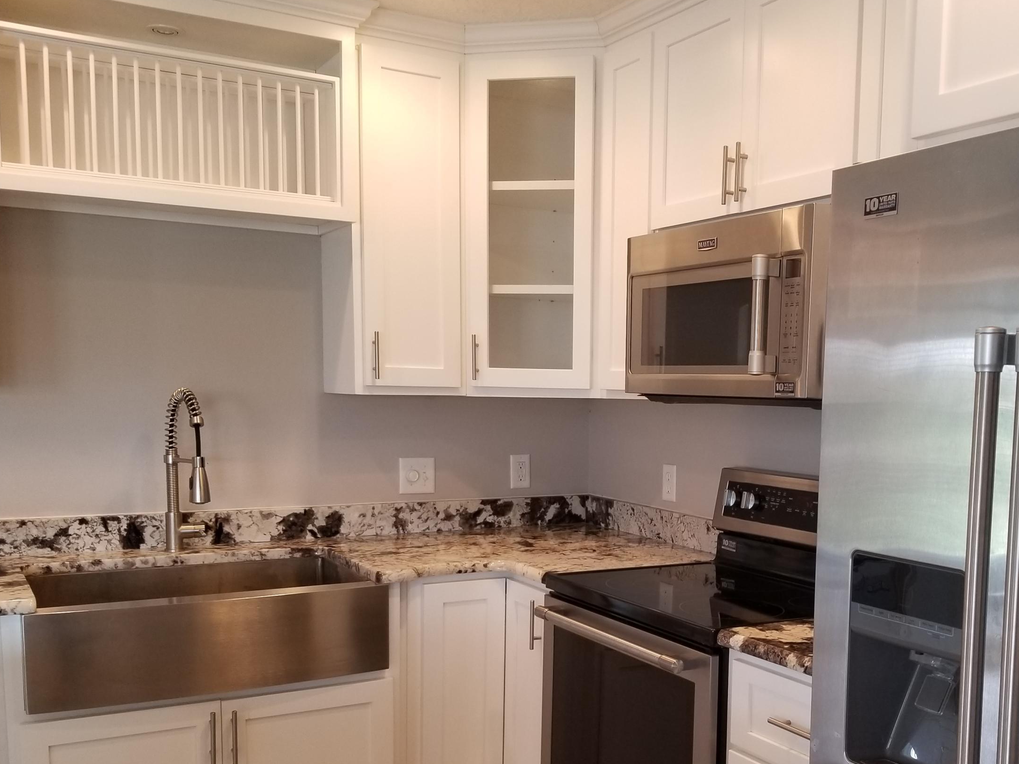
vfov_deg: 39.3
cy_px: 500
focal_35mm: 36
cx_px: 654
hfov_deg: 50.7
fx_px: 1060
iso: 100
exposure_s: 1/60
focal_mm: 4.3
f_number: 1.7
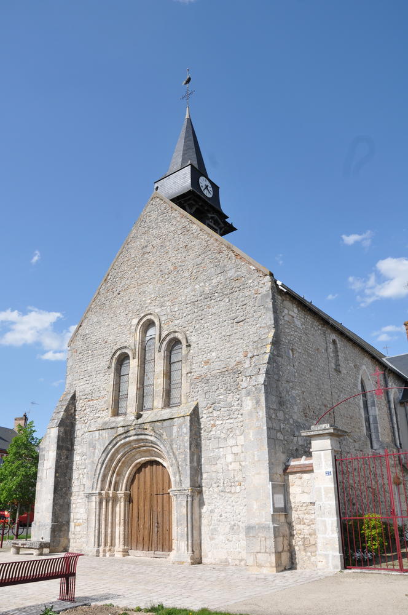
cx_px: 204
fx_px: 460
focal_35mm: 27
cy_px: 308
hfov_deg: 47.8
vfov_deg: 67.4
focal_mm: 18
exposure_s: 1/320
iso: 200
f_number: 9
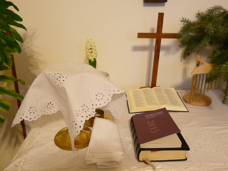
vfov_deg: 46.8
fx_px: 198
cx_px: 114
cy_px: 86
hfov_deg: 60.0
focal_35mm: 30
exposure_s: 1/20
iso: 400
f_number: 2.8
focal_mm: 4.8
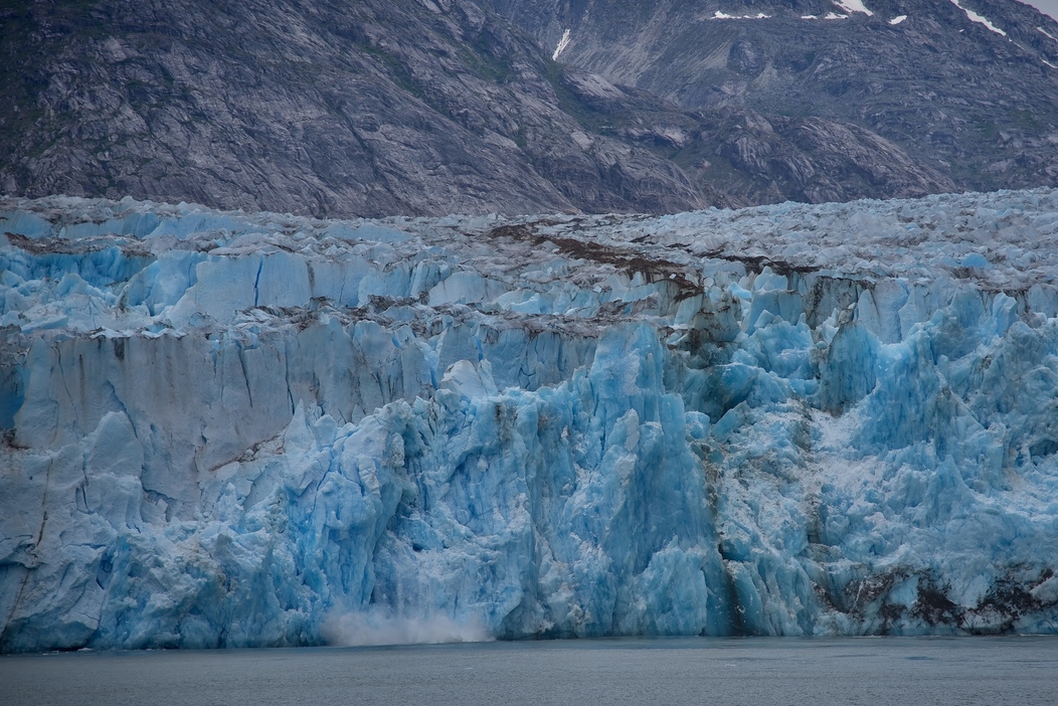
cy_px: 345
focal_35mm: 146
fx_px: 4292
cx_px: 626
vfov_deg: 9.4
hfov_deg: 14.0
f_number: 5
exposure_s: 1/250
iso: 100
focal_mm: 120
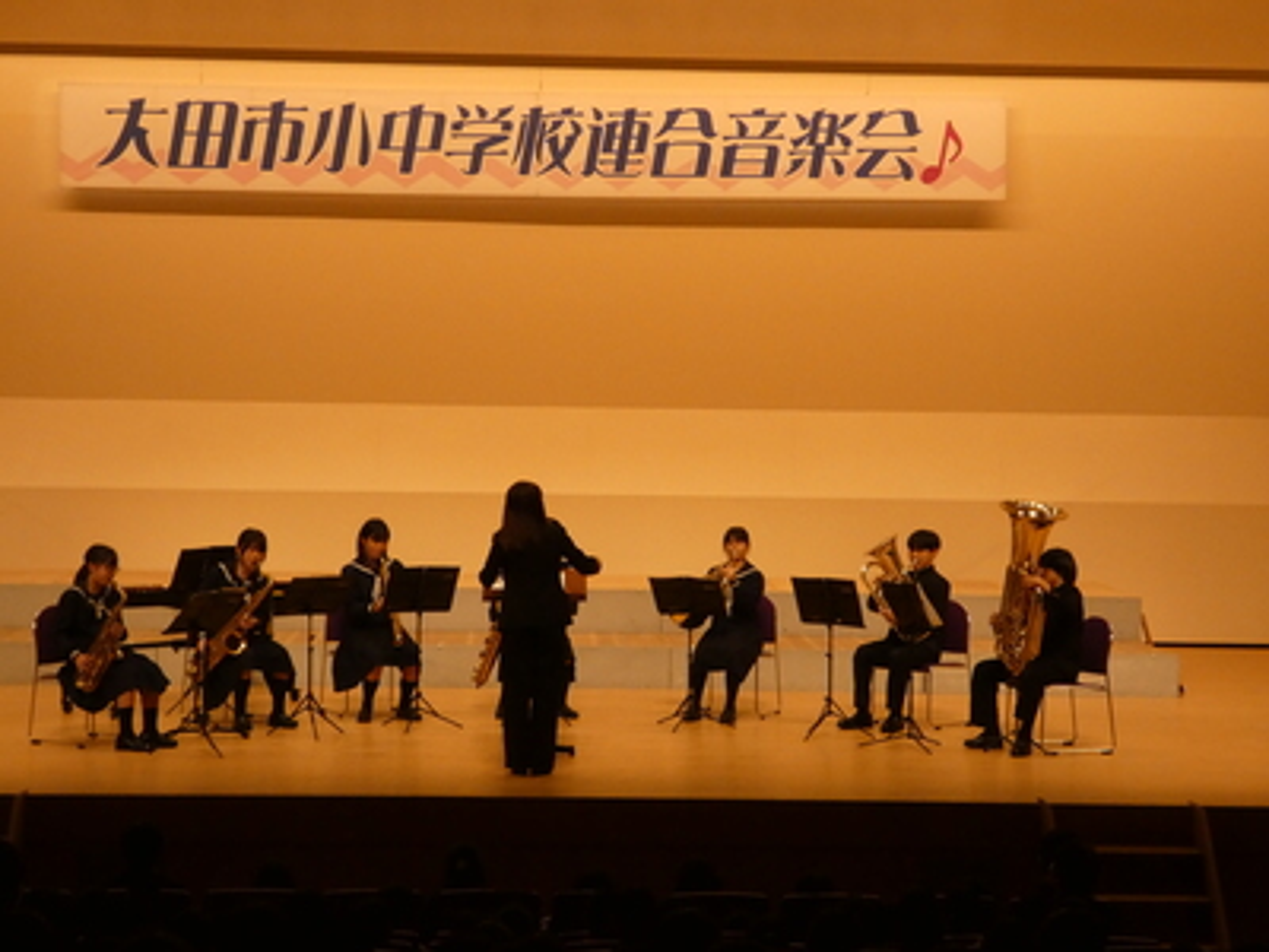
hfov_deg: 24.1
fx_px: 2969
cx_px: 634
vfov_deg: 18.2
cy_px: 476
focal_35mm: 81
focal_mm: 14.5
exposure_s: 1/250
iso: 800
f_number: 4.5
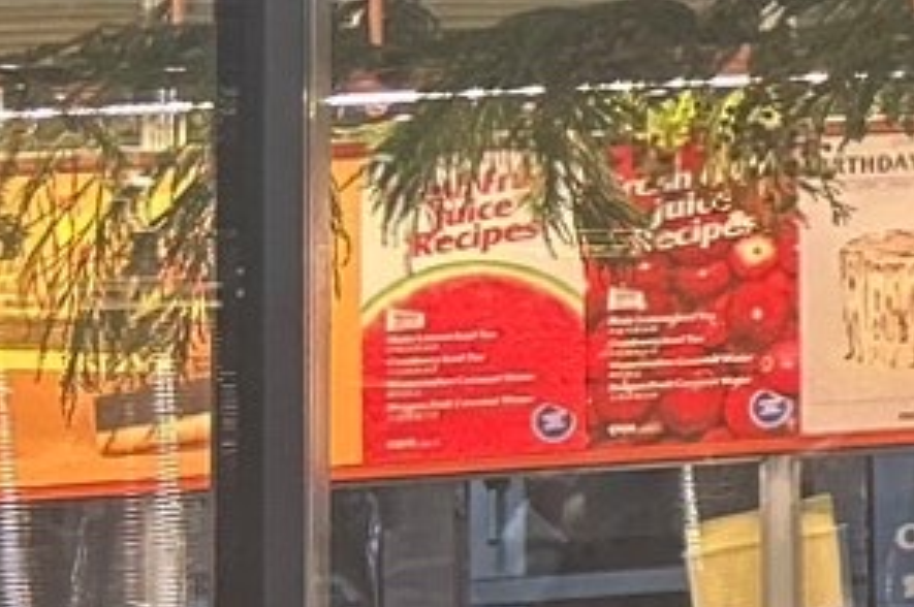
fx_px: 4768
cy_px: -300
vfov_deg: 7.2
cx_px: 2711
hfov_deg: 9.0
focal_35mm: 188
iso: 125
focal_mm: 5.7
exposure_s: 1/50
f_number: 1.5
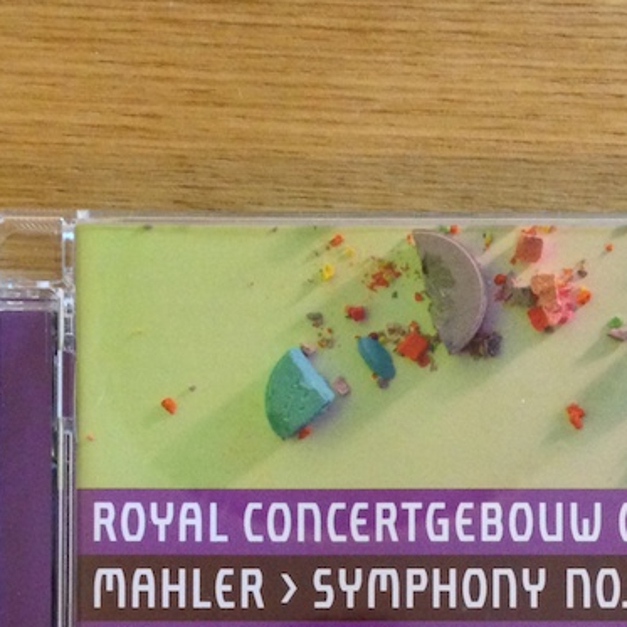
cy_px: 637
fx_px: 1639
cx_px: 452
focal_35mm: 80
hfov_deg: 21.5
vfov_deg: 20.9
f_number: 2.4
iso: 400
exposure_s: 1/15
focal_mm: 4.12
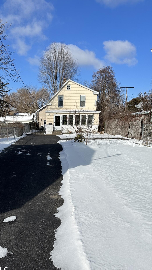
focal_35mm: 28
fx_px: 201
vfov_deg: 67.9
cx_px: 49
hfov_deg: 40.9
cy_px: 139
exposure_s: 1/9709
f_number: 1.78
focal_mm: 6.86
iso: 80
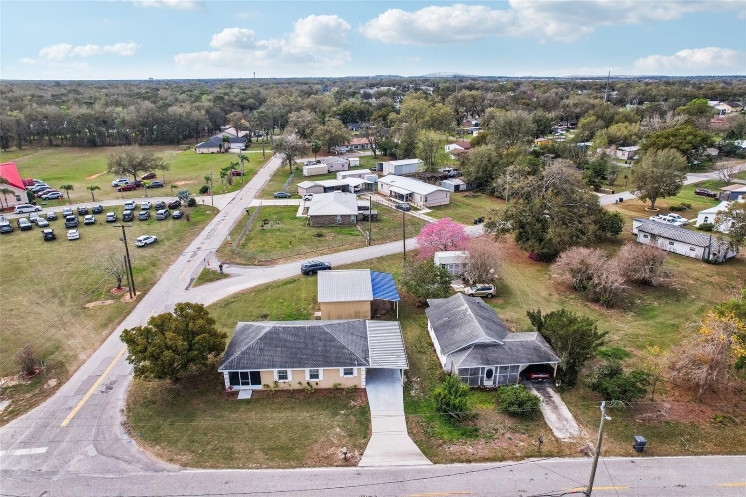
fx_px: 456
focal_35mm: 22
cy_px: 248
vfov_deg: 57.2
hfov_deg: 78.6
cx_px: 373
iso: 400
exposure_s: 1/1250
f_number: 2.8
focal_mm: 8.4
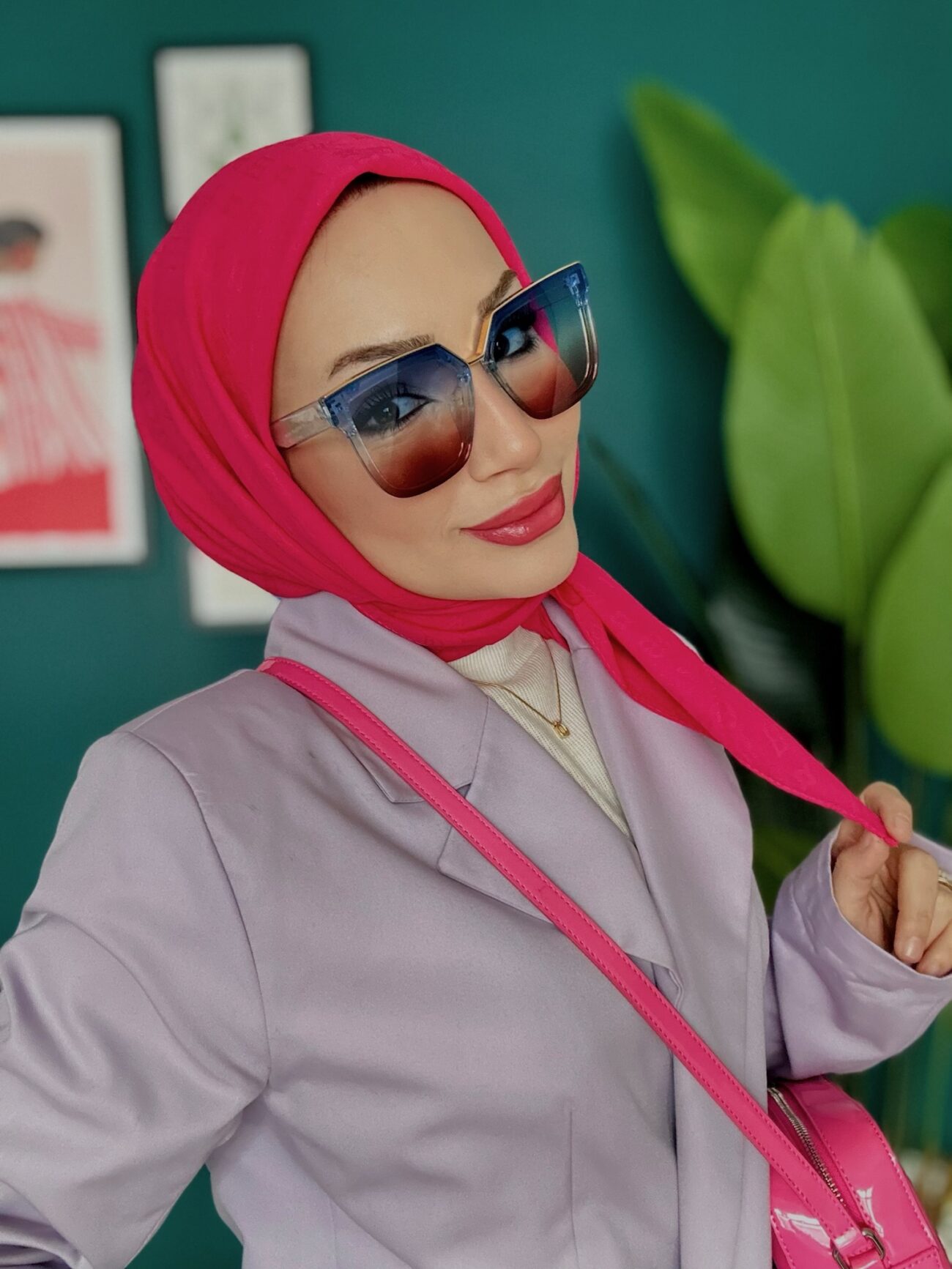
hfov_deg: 46.8
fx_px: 1100
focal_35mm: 30
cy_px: 634
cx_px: 476
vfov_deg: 60.0
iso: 400
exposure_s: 1/35
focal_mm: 2.69
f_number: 1.9
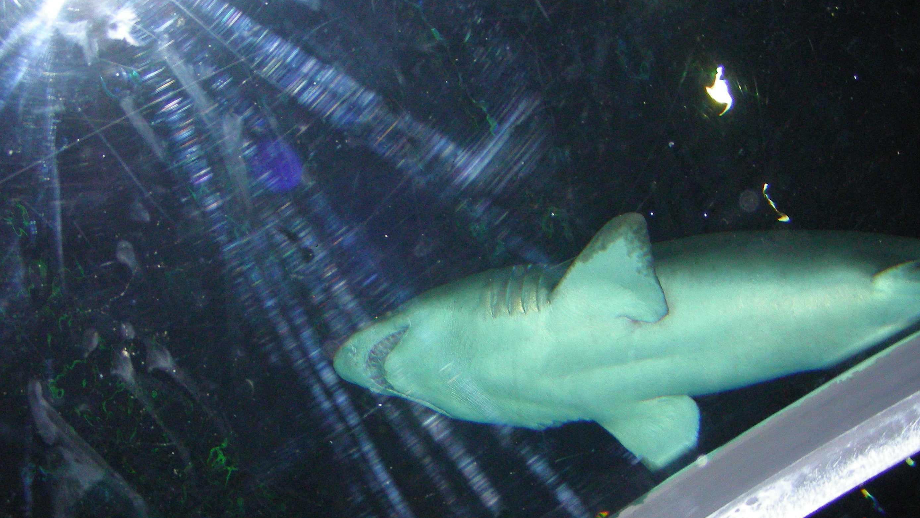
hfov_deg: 48.4
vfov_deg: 28.3
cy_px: 289
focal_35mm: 42
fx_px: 1024
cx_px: 461
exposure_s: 1/60.1
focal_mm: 6.3
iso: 200
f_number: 3.5
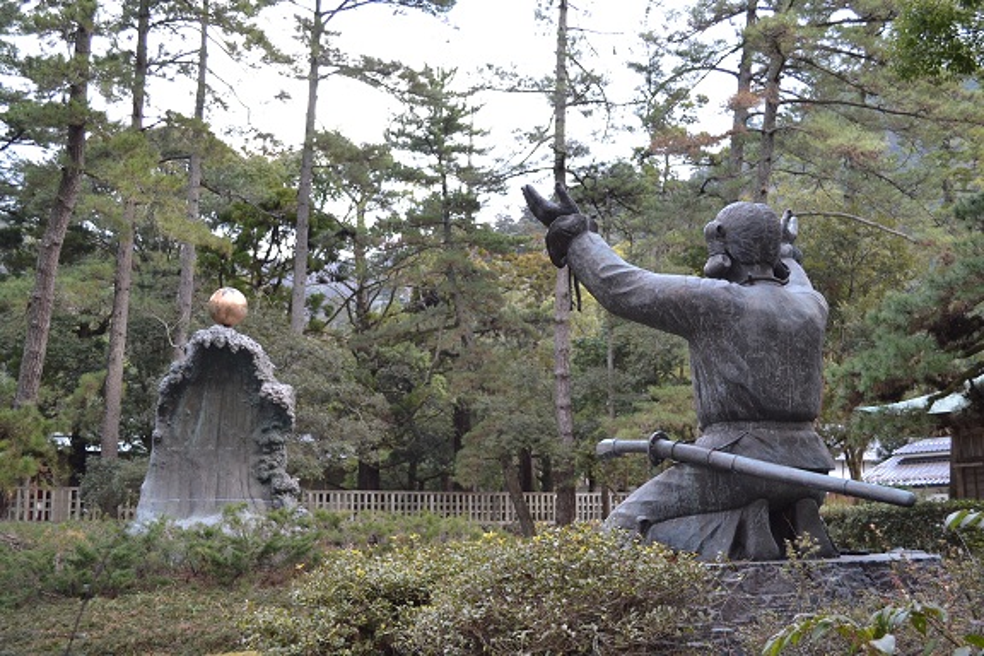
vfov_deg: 34.2
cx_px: 492
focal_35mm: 39
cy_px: 328
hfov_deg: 49.6
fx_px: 1066
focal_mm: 26
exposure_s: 1/125
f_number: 5.6
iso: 360
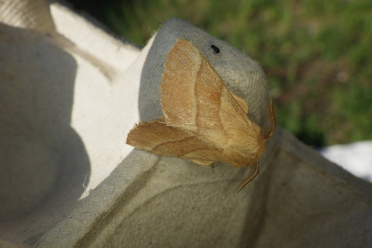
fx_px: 372
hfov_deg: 53.1
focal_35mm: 36
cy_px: 129
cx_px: 187
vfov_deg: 36.9
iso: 250
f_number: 4.6
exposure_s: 1/1500
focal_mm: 6.1
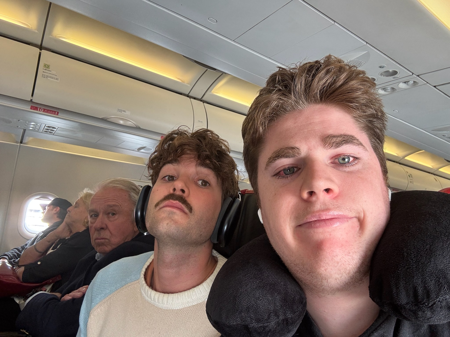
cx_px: 225
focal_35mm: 23
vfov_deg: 58.9
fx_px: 299
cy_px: 168
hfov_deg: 73.9
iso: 80
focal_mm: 2.69
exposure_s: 1/102
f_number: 1.9
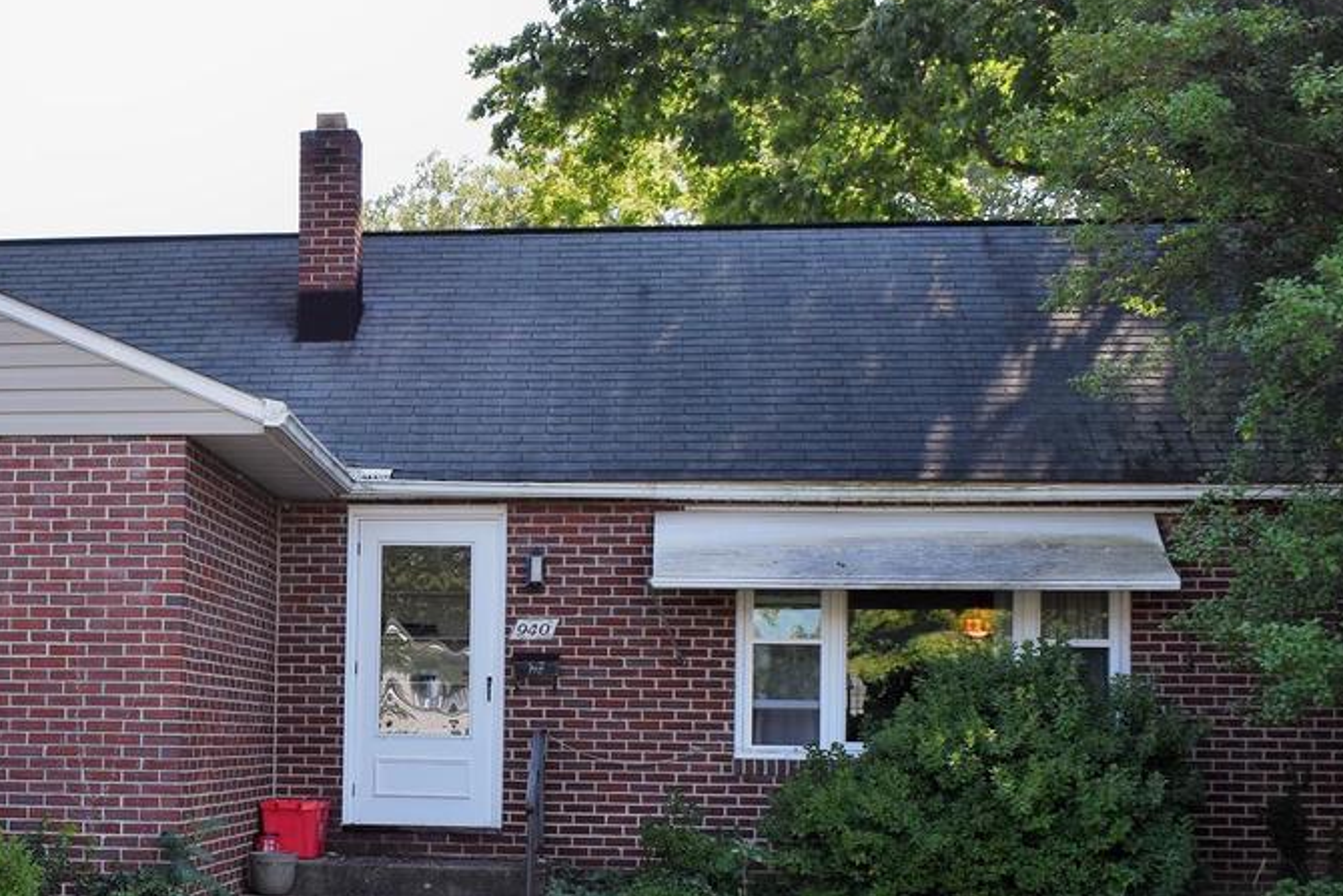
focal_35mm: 58
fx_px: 2164
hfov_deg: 33.1
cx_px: 202
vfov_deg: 23.2
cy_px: 674
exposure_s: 1/200
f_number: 5.6
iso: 100
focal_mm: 18
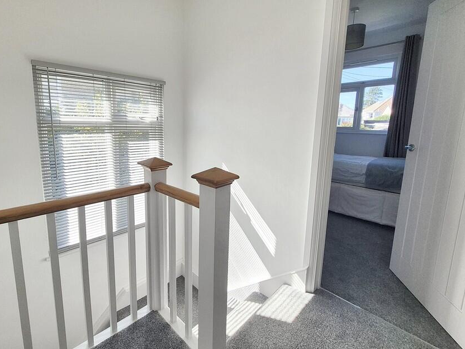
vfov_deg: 78.0
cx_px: 200
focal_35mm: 16
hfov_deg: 93.9
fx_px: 215
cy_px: 161
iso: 50
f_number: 2.2
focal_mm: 1.7
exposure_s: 1/454
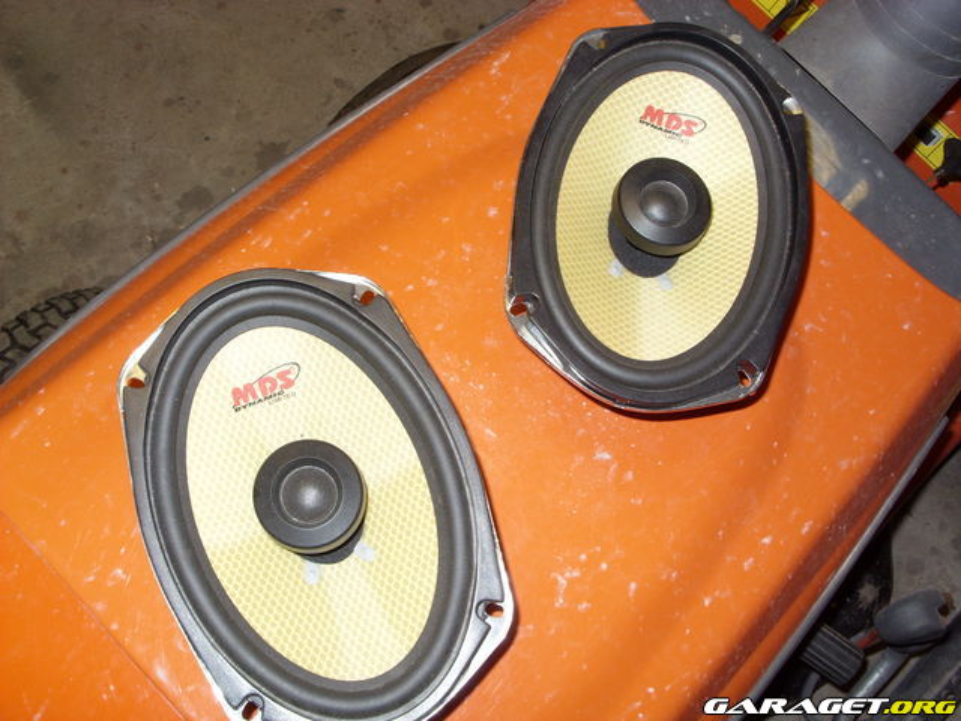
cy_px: 360
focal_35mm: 38
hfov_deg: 49.0
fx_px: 1055
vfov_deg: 37.7
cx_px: 480
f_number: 4.9
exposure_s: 1/30
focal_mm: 6.3
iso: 100
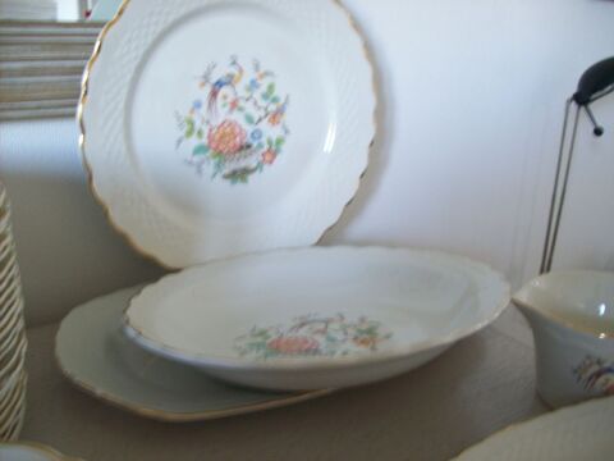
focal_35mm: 36
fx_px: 639
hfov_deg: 51.4
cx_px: 307
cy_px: 230
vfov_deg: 39.7
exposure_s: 1/5.97
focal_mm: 6
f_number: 2.7
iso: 80
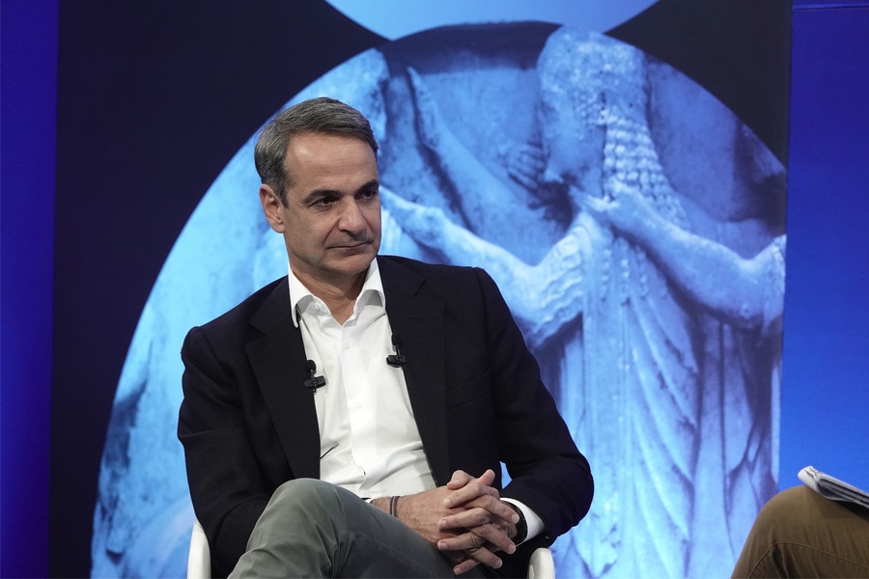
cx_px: 434
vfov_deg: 5.0
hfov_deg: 7.4
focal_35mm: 277
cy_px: 290
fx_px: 6686
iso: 1600
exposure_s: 1/250
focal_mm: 101.58
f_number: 4
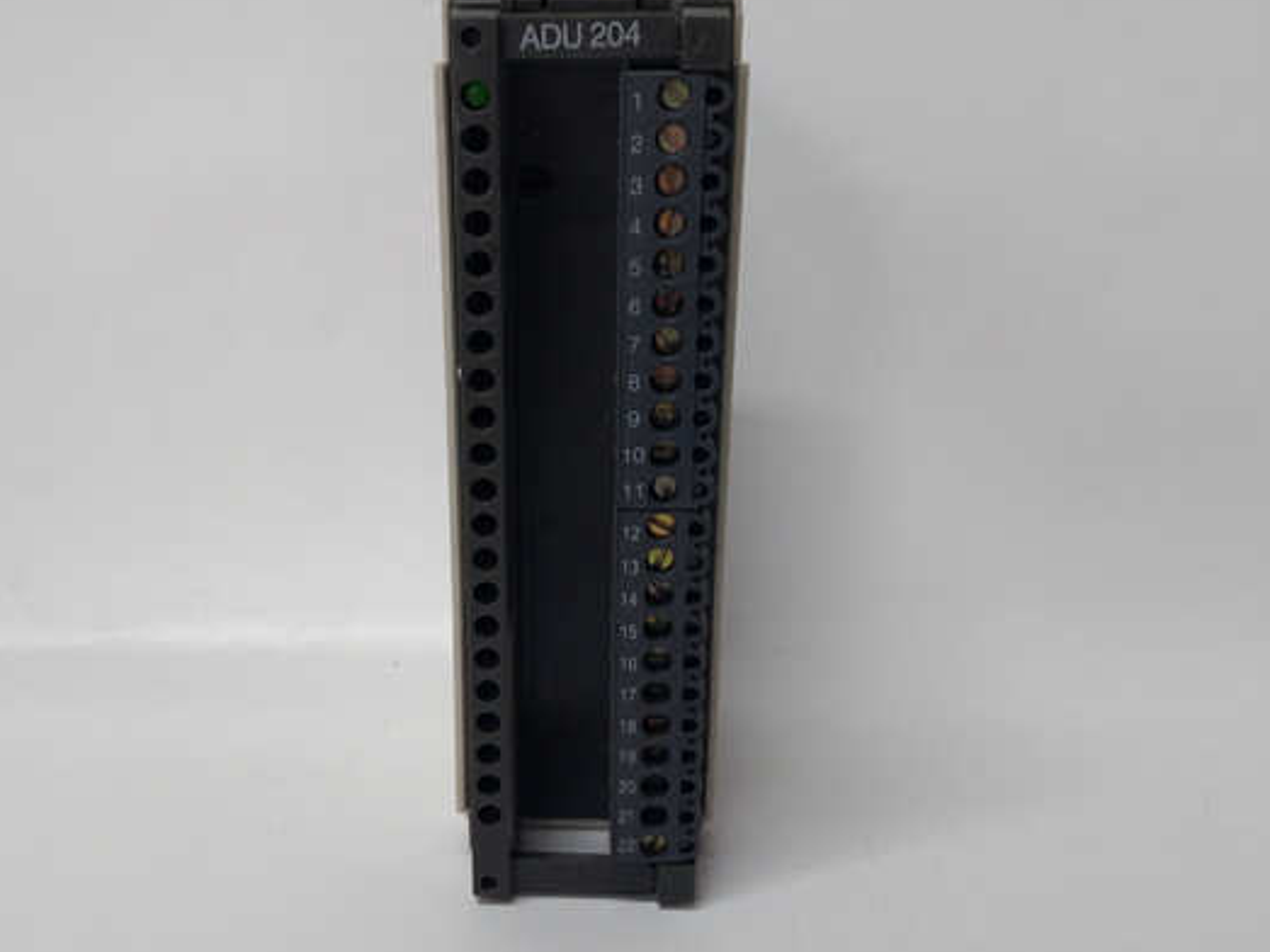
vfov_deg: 45.4
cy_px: 449
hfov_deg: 58.2
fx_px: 1137
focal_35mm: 31
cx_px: 568
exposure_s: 1/33
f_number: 2
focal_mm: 3.79
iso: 152
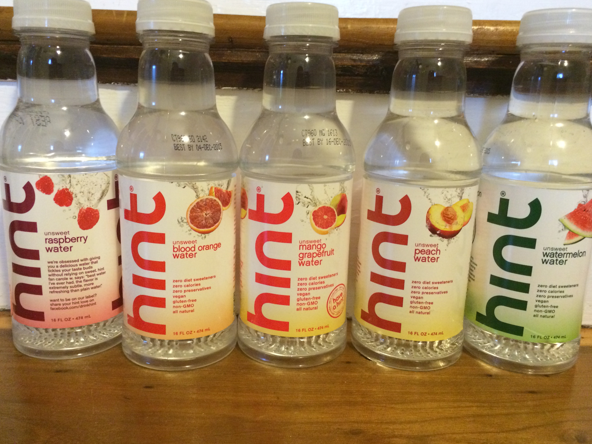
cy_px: 220
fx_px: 530
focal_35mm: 31
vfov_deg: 45.4
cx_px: 295
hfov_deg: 58.4
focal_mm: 4.12
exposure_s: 1/15
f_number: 2.2
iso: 320
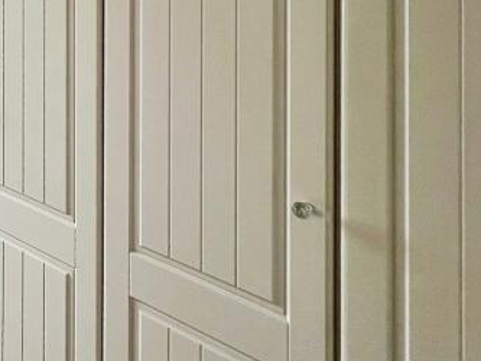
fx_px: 556
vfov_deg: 31.3
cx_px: -169
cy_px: -52
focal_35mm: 40
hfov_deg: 32.5
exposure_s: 1/101
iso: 32
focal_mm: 1.57
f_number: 1.8
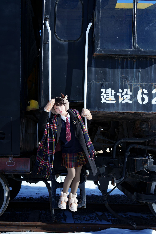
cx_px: 78
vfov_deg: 54.4
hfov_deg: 37.9
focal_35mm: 35
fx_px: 227
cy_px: 117
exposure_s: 1/3200
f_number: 2.8
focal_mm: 35
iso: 100
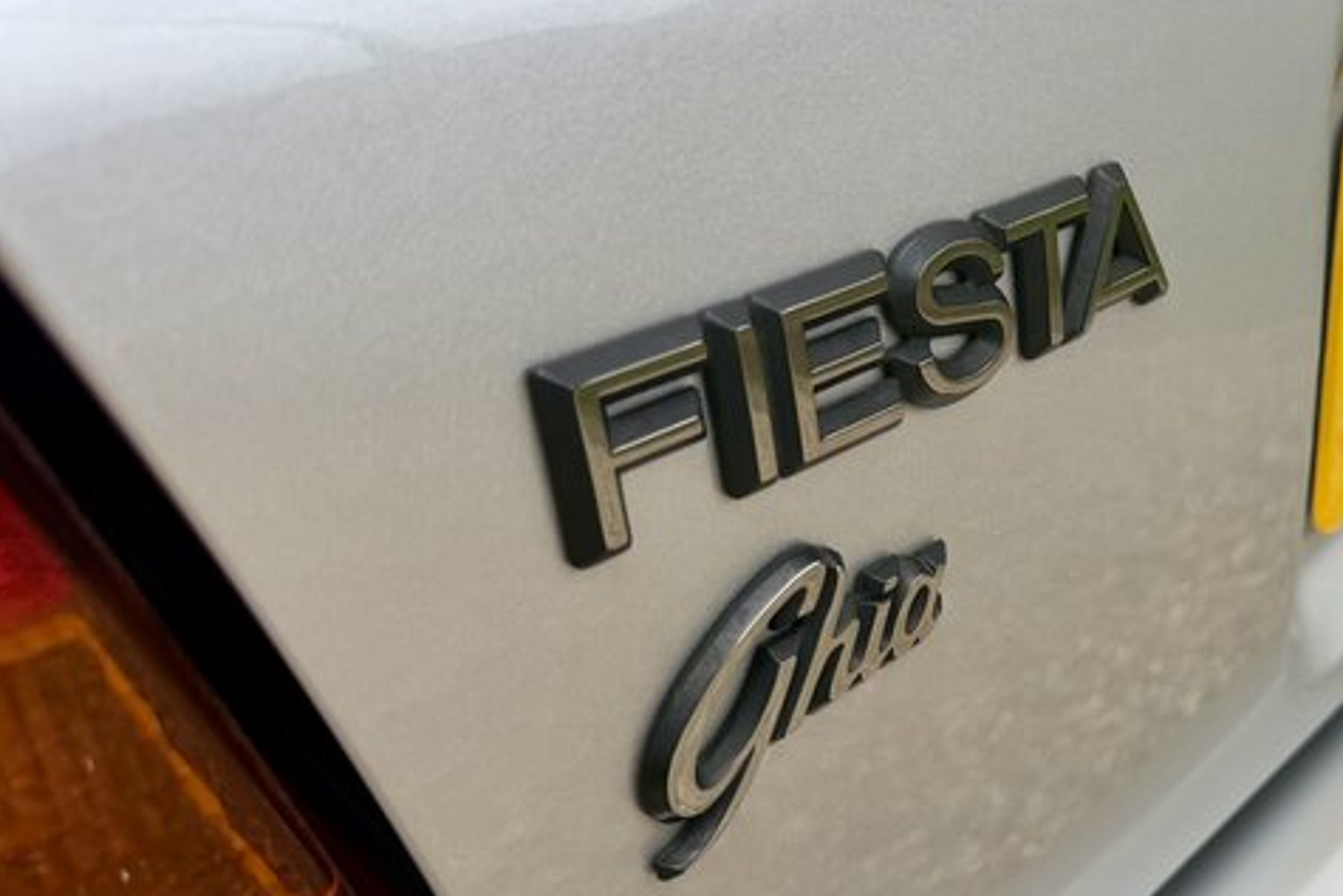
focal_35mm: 42
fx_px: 1567
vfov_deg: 31.8
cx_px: 1114
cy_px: 546
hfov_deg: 43.7
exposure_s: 1/1156
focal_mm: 6.76
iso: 80
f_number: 1.78
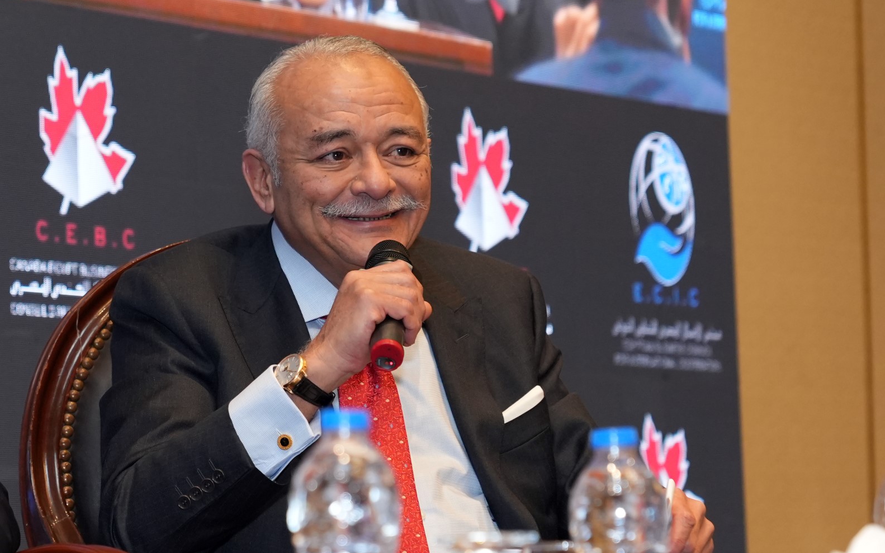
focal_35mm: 73
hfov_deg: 28.2
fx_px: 1761
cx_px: 443
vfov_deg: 17.8
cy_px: 298
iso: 2000
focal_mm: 70
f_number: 3.5
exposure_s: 1/125
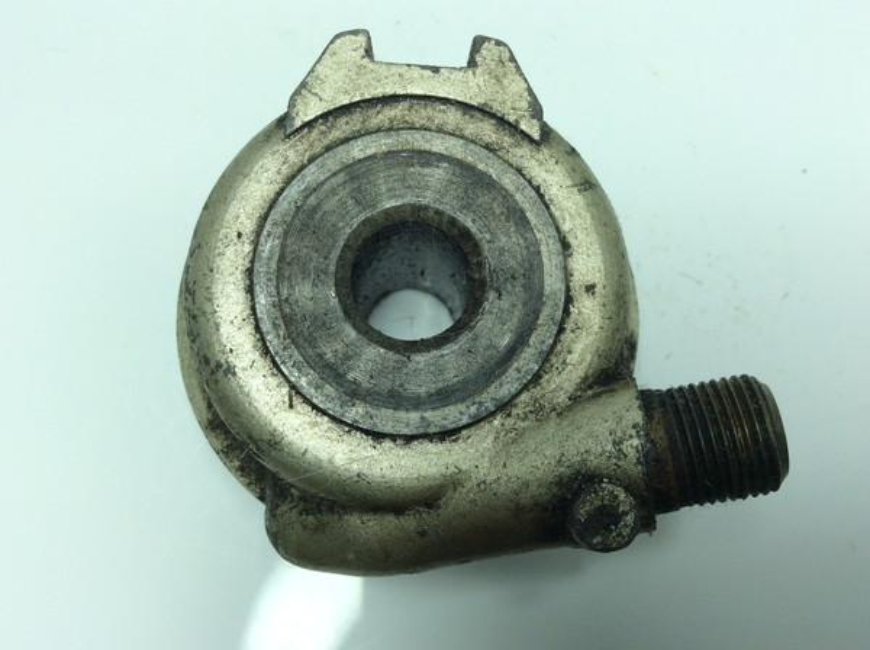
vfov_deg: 44.0
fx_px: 803
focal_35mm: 32
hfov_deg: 56.9
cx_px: 435
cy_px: 325
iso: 32
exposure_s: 1/357
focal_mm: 3.3
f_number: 2.4
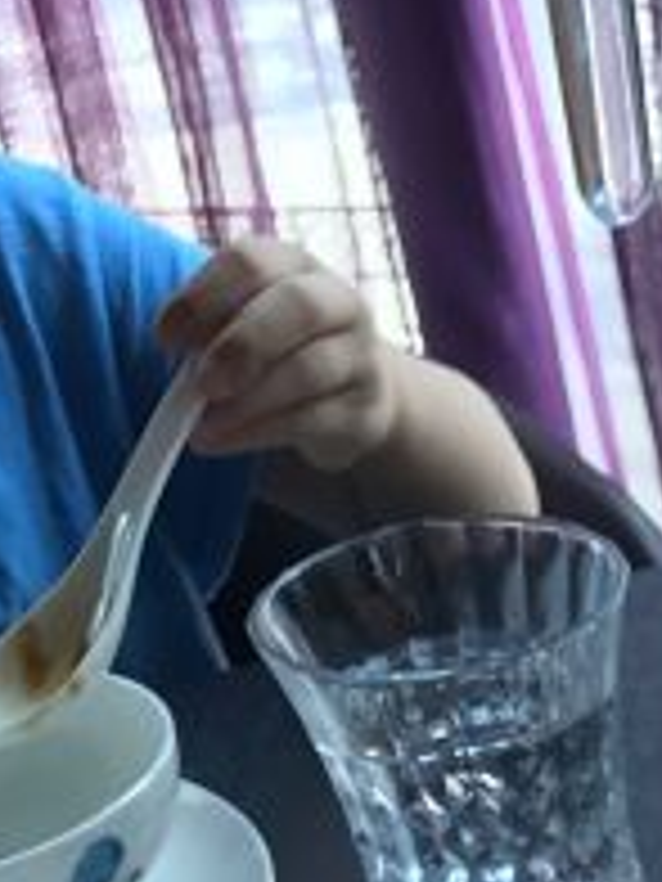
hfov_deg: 13.7
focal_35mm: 100
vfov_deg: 17.6
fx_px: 2550
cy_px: 1323
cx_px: 1065
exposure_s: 1/50
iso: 25
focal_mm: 3.99
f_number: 1.8
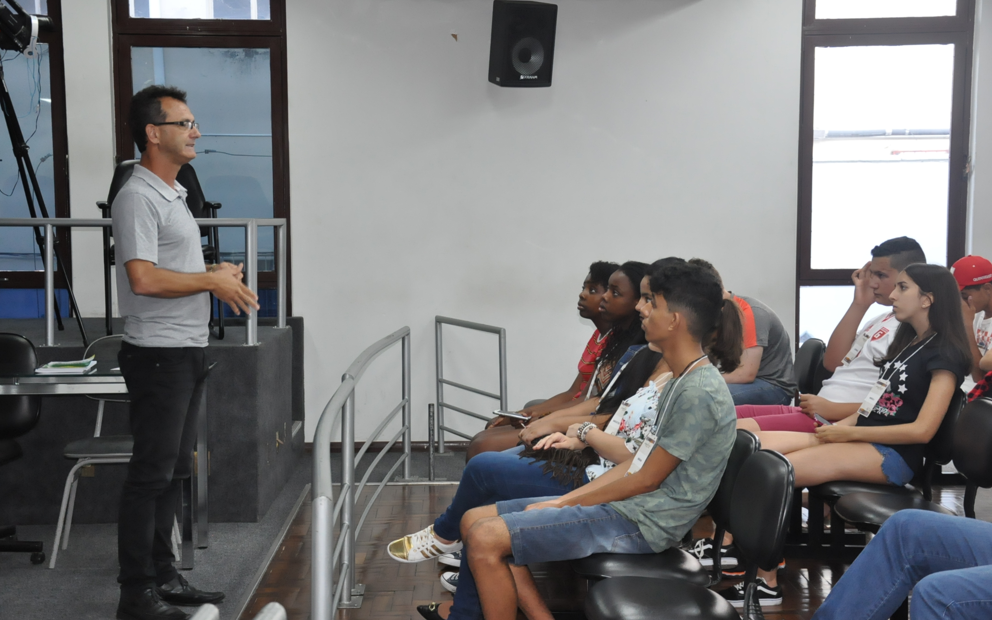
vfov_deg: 24.2
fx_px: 1447
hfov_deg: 37.9
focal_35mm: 54
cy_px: 306
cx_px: 496
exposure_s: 1/125
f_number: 5
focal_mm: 35
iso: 2000
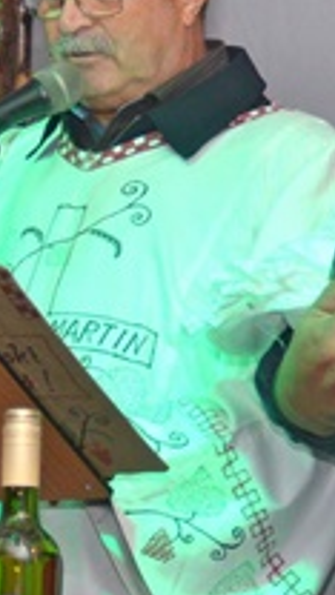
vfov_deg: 10.0
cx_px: 137
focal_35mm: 215
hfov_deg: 5.6
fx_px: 3395
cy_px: 279
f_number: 3.8
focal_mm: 38
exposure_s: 1/200
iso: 400
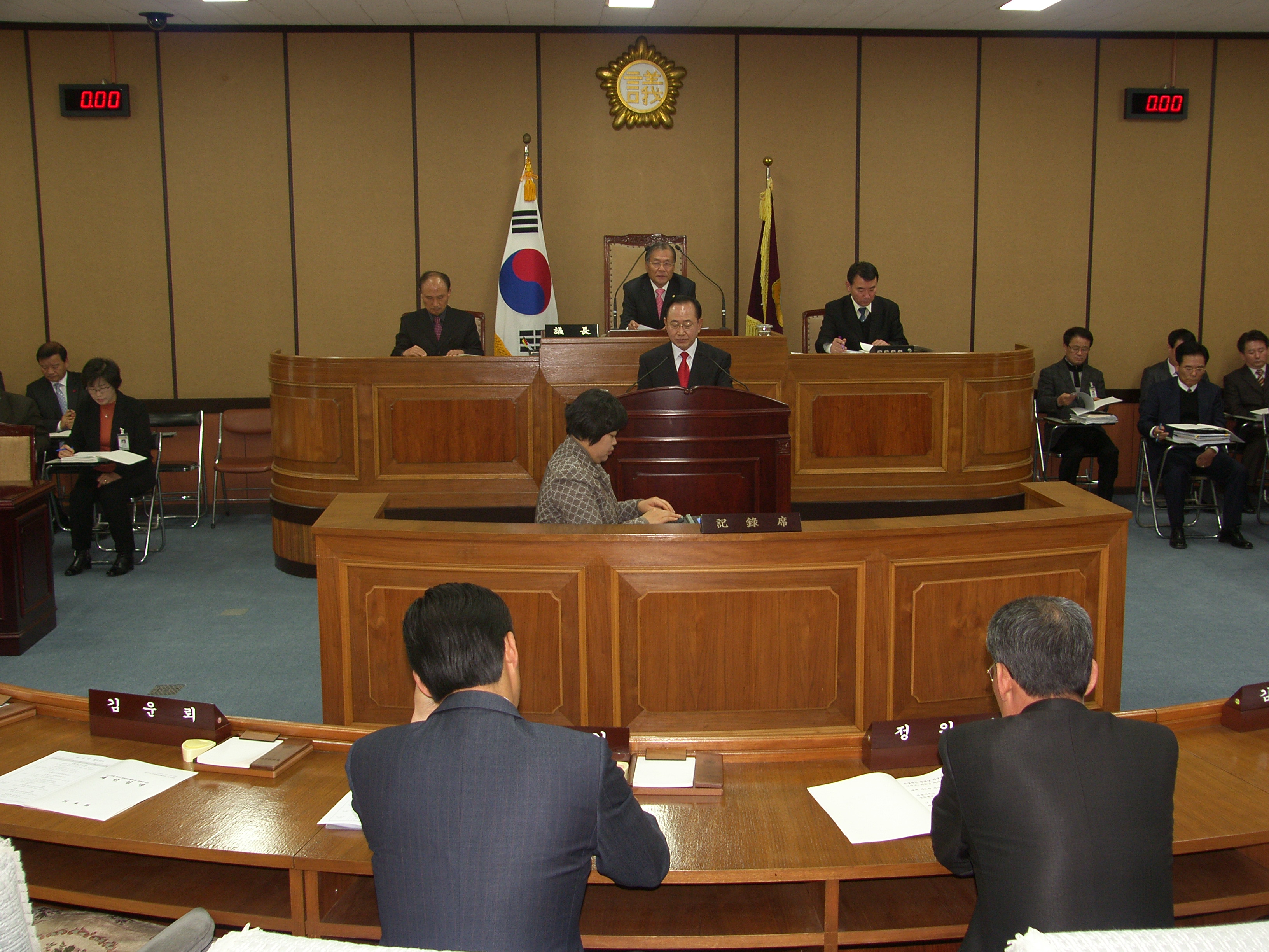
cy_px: 476
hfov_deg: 46.8
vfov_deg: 36.0
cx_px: 634
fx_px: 1466
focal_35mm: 40
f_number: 2.5
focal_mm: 10.3
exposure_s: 1/40
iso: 100
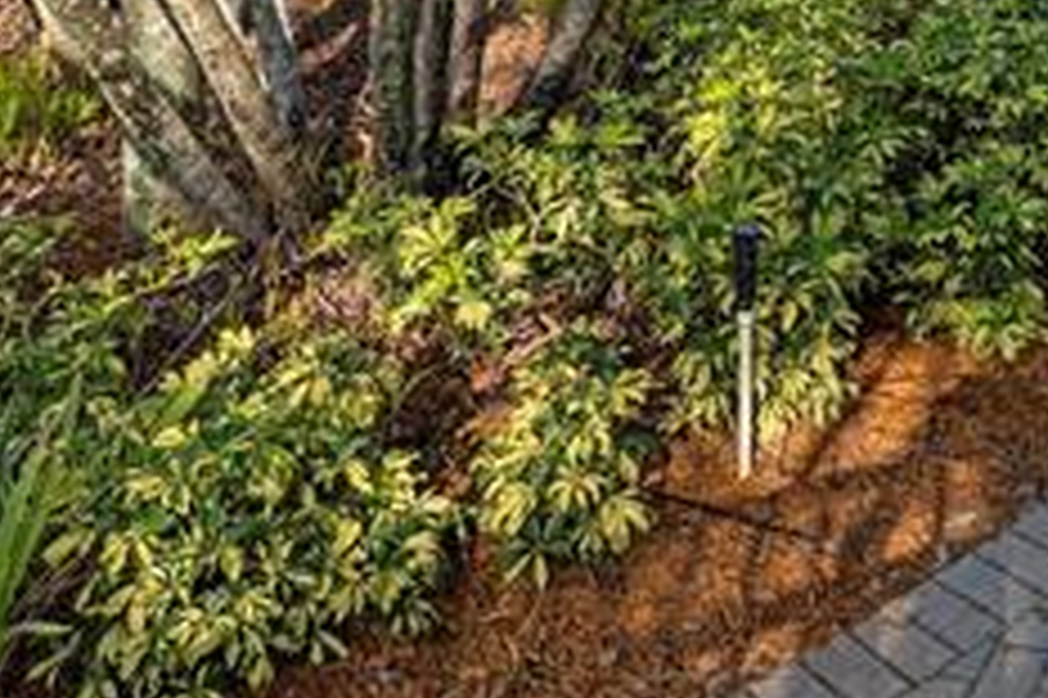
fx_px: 1650
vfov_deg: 20.9
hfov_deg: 31.7
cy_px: -295
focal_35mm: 57
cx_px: 1120
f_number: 4.5
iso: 100
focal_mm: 11
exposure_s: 1/250
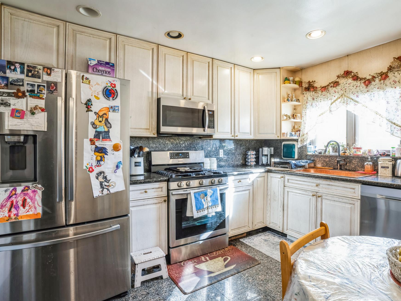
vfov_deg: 71.6
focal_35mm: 18
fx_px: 209
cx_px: 210
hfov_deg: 87.7
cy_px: 153
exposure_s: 1/8
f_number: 11
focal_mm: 16
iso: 400
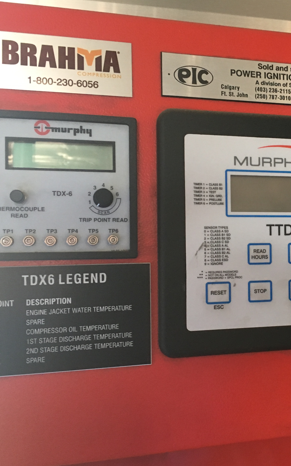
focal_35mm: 42
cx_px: 274
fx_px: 533
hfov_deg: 29.0
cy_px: 233
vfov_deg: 47.2
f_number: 2.2
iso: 125
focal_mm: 4.15
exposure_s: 1/30
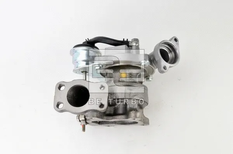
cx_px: 116
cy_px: 77
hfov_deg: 49.6
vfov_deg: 34.1
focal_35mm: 39
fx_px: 252
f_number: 10
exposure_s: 1/10
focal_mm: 26
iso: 100
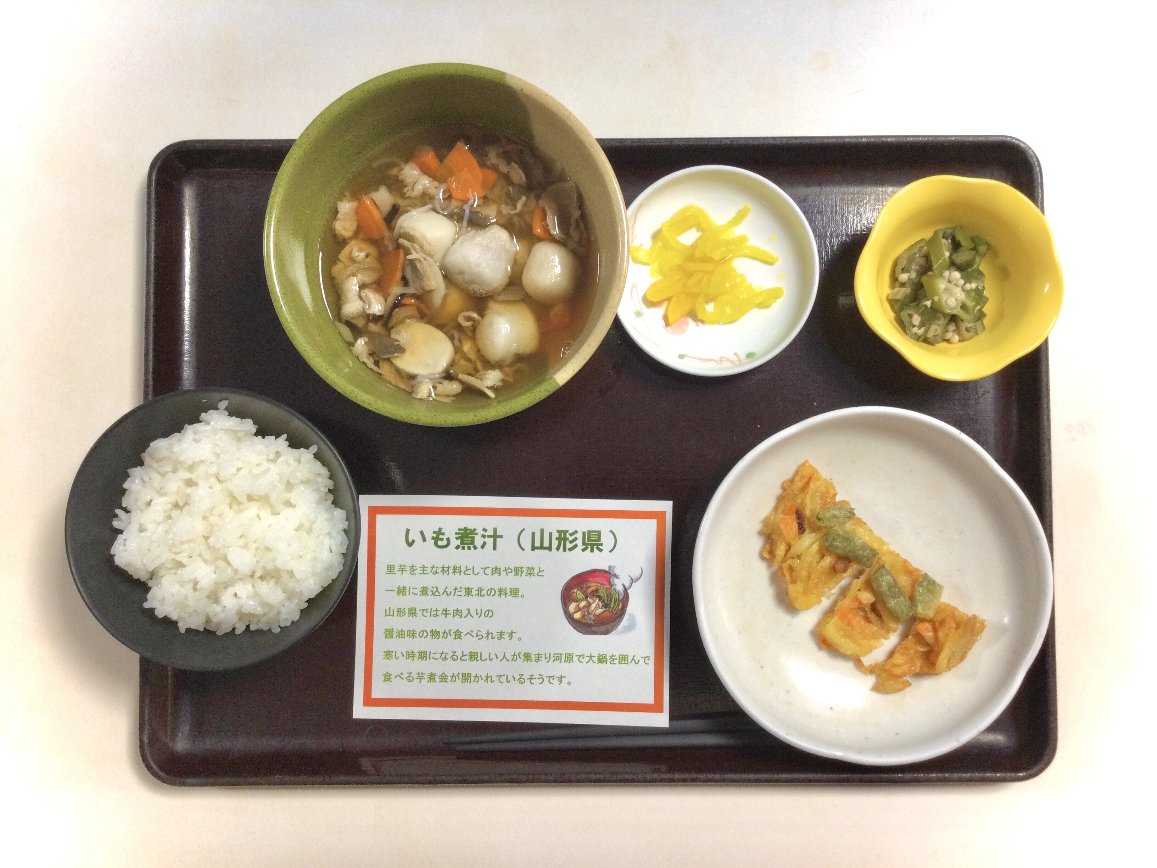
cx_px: 578
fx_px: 1036
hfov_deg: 58.4
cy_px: 434
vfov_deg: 45.4
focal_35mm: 31
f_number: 2.4
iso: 64
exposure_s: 1/30
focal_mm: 3.3
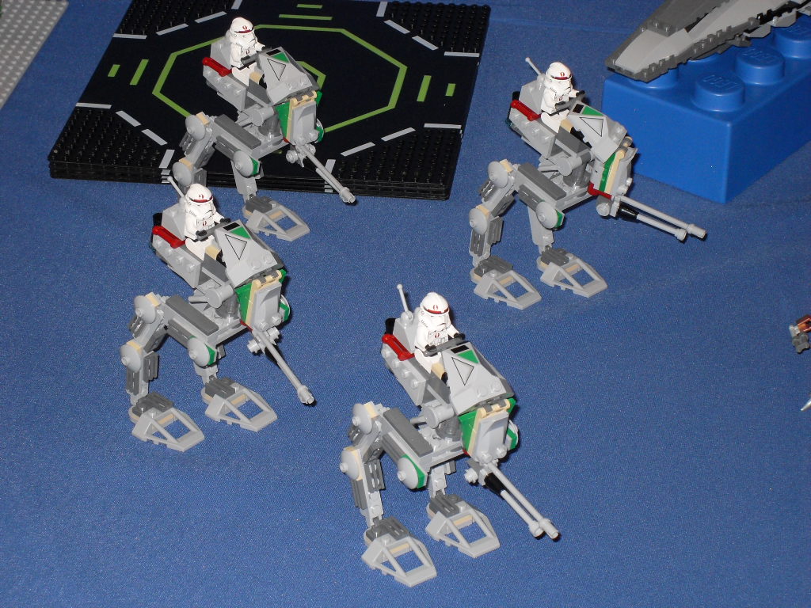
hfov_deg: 17.7
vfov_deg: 13.3
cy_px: 304
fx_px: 2601
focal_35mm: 111
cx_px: 406
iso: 200
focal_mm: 18.1
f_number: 5.2
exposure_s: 1/90
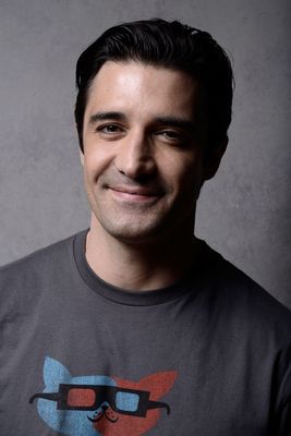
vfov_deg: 23.9
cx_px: 146
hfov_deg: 16.1
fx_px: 1030
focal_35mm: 85
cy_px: 218
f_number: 16
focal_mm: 85
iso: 100
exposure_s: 1/250
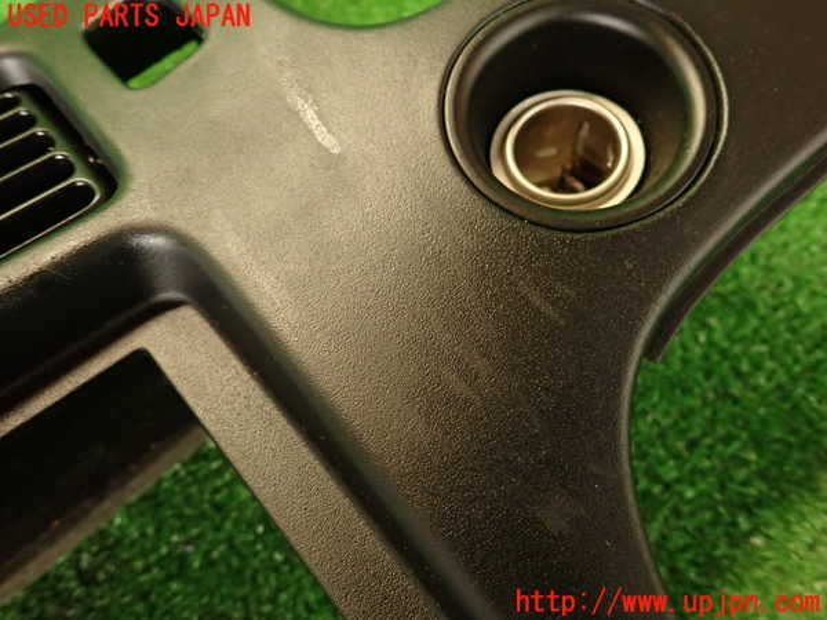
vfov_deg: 54.9
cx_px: 414
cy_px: 310
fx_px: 597
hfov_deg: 69.4
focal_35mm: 25
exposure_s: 1/30
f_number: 2
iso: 320
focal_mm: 4.5
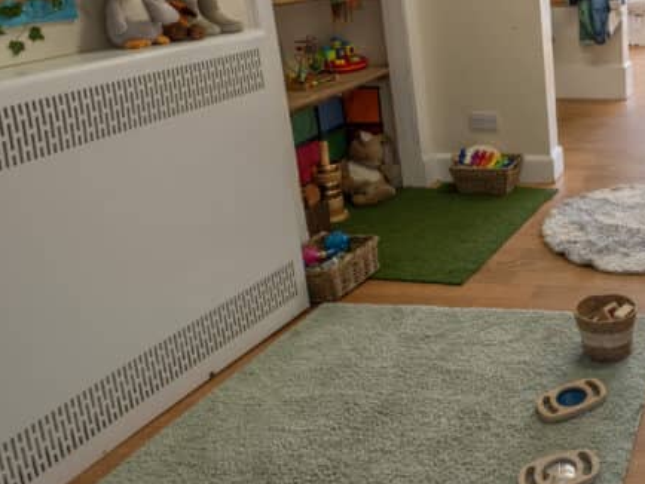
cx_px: 734
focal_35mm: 34
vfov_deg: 40.2
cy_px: 102
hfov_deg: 41.2
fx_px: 634
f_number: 10
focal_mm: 10
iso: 250
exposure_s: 1/30
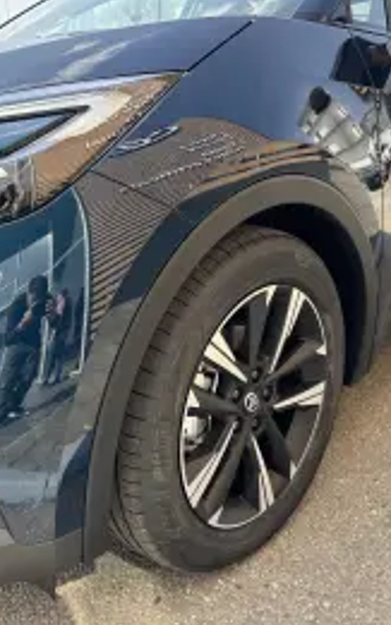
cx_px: 170
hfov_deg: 33.5
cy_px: 304
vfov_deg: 51.5
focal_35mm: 38
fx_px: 648
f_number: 1.6
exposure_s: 1/493
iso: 50
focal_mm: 5.96
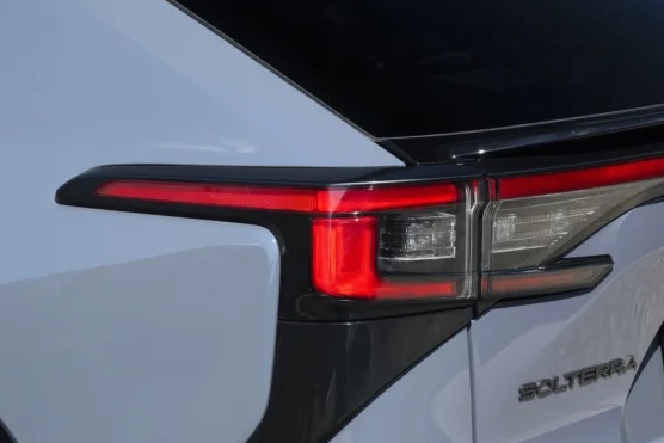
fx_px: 1734
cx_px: 399
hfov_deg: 21.6
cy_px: 290
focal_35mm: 94
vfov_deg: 14.5
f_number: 9
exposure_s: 1/160
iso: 250
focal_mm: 51
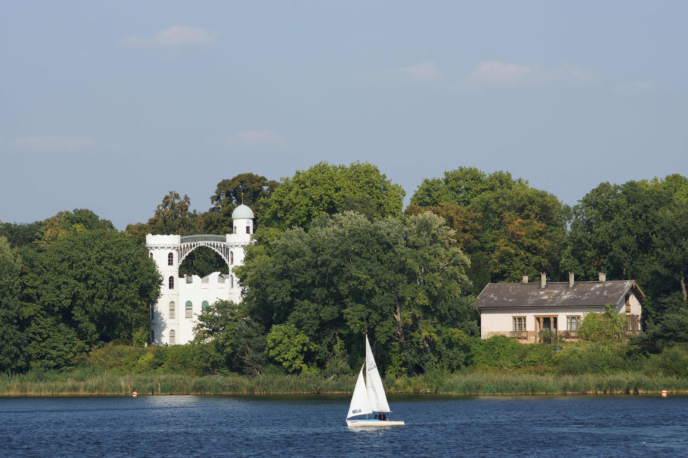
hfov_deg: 11.4
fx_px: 3440
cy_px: 229
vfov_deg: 7.6
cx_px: 344
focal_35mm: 180
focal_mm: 120
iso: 100
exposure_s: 1/320
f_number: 8
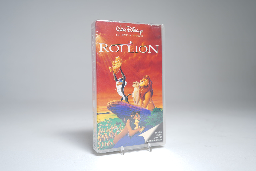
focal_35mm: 33
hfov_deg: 57.2
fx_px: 235
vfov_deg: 40.0
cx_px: 128
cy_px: 86
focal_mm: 33
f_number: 4.5
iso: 64
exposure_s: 1/5
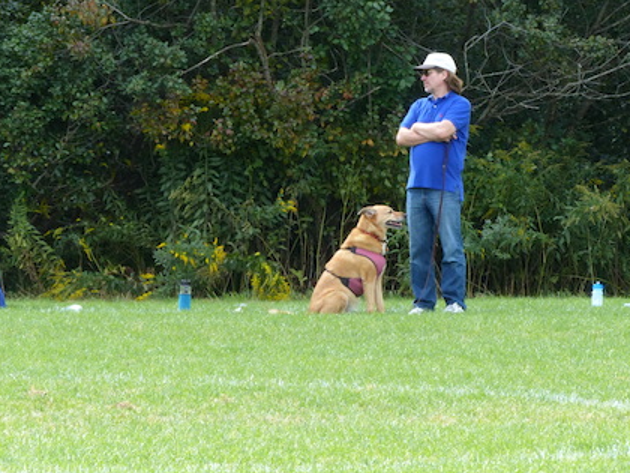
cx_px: 338
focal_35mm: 420
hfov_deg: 4.7
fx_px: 7644
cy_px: 201
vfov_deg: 3.5
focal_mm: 59.5
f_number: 8
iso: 200
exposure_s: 1/100
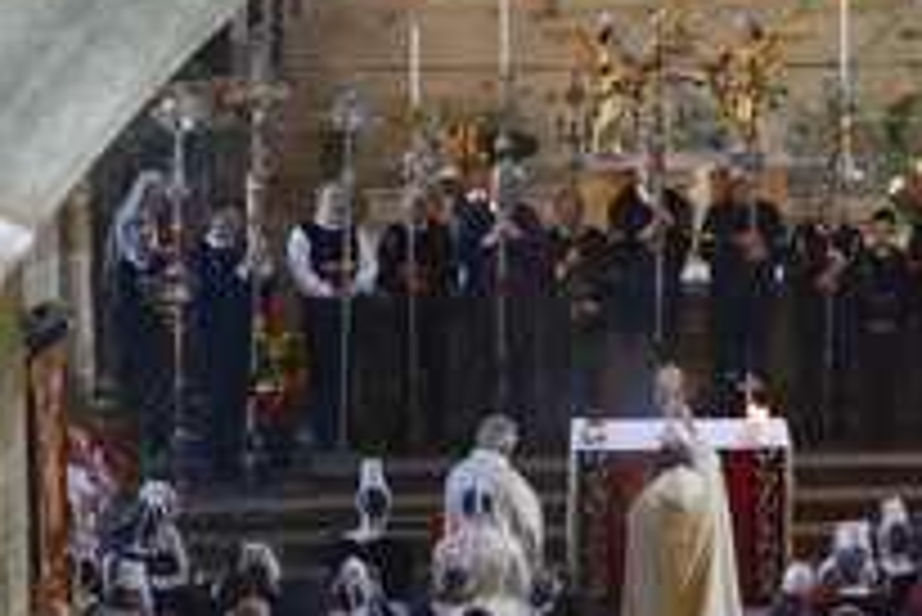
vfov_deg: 6.6
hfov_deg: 9.8
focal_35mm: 209
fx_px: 5356
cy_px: 279
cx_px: 940
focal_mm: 102
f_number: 8
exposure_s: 1/8
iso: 1600
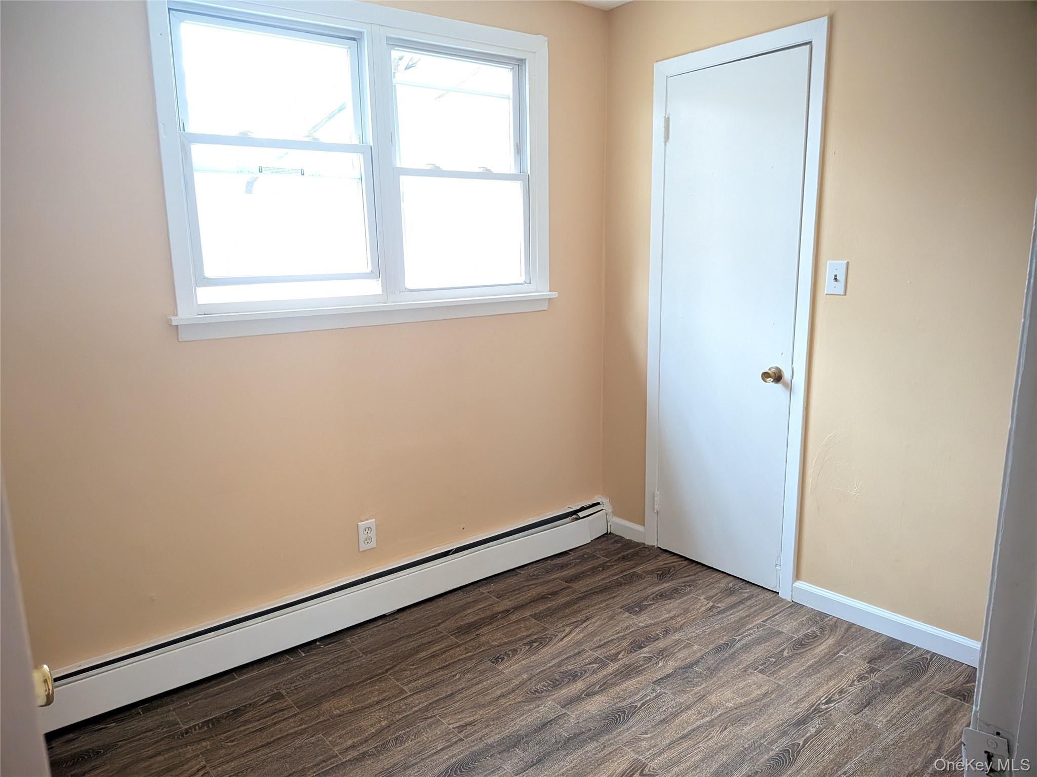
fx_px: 719
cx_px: 518
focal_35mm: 24
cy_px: 388
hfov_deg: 71.6
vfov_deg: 56.8
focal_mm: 4.53
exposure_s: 1/33.3
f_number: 1.7
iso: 652
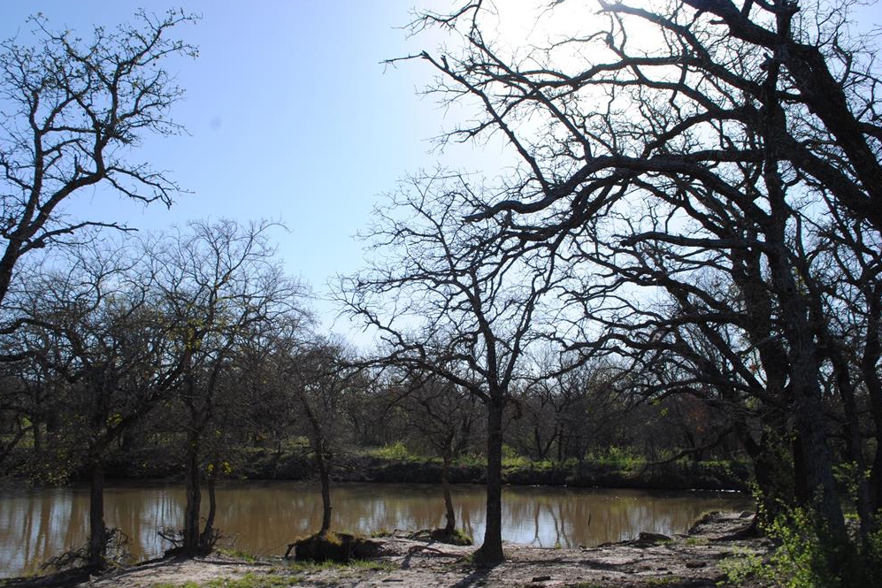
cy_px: 290
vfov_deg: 36.0
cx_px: 441
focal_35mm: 37
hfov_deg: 51.9
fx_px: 907
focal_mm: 24
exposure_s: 1/320
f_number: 9
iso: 100
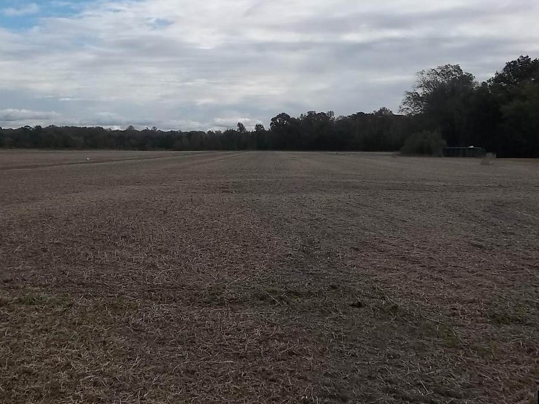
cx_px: 254
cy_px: 139
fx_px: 685
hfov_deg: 42.9
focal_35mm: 44
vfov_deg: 32.6
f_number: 9.4
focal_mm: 5.7
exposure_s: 1/250
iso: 80
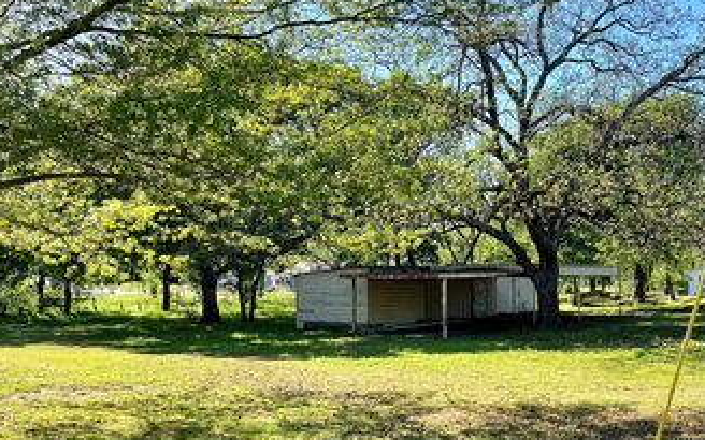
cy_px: 291
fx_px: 807
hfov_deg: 46.2
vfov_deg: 30.3
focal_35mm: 42
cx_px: 488
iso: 50
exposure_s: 1/1266
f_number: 1.5
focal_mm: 5.7
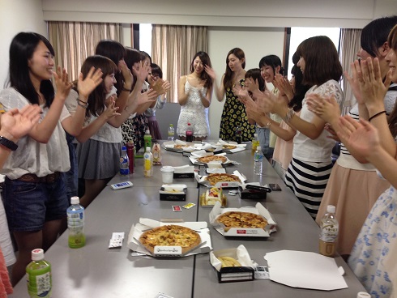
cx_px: 198
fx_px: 379
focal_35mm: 33
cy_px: 149
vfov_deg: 43.0
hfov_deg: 55.3
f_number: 2.4
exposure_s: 1/20
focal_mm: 4.12
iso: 100
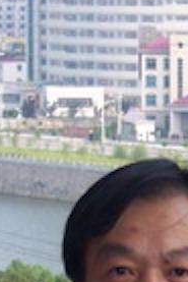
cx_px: 319
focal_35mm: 324
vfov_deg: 6.3
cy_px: 291
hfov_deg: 4.2
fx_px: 2535
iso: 80
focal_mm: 18
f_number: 4.8
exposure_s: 1/125
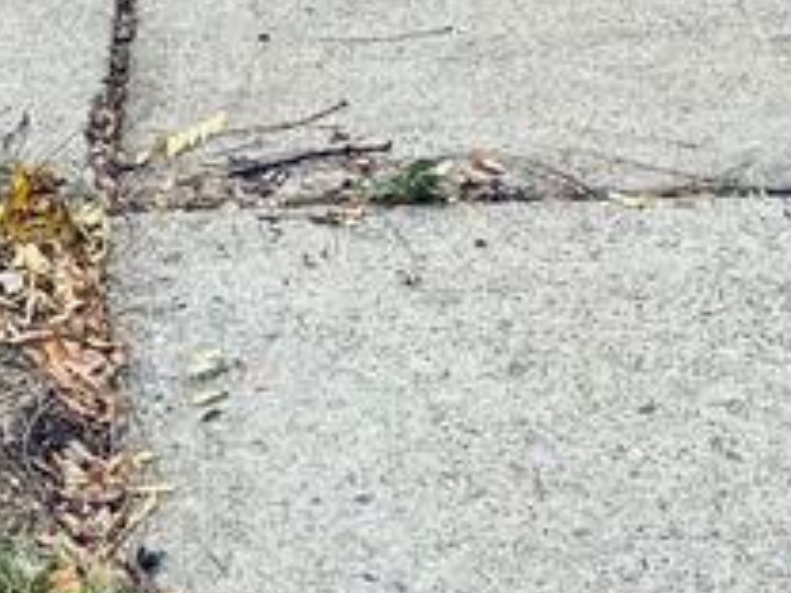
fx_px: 3793
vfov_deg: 7.5
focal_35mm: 166
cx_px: 350
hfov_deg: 11.9
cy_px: -1372
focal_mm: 6.76
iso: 80
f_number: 1.78
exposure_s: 1/1637
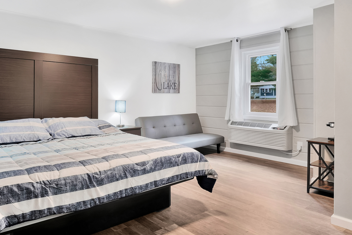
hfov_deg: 71.3
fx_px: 238
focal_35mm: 24
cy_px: 89
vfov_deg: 52.0
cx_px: 123
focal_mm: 15.2
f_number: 10
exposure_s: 1/30
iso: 2000
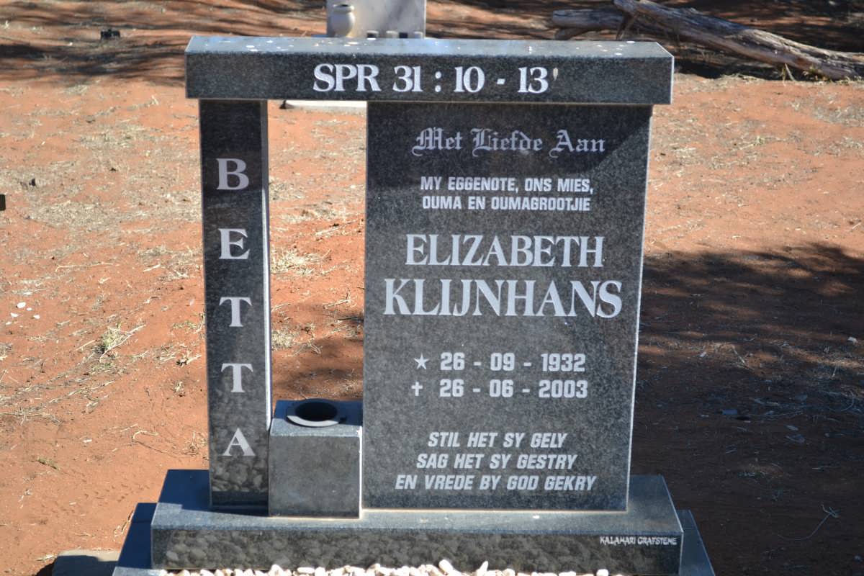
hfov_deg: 29.9
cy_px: 288
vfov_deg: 20.2
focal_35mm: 68
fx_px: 1620
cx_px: 432
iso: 180
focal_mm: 45
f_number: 5.6
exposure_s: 1/125
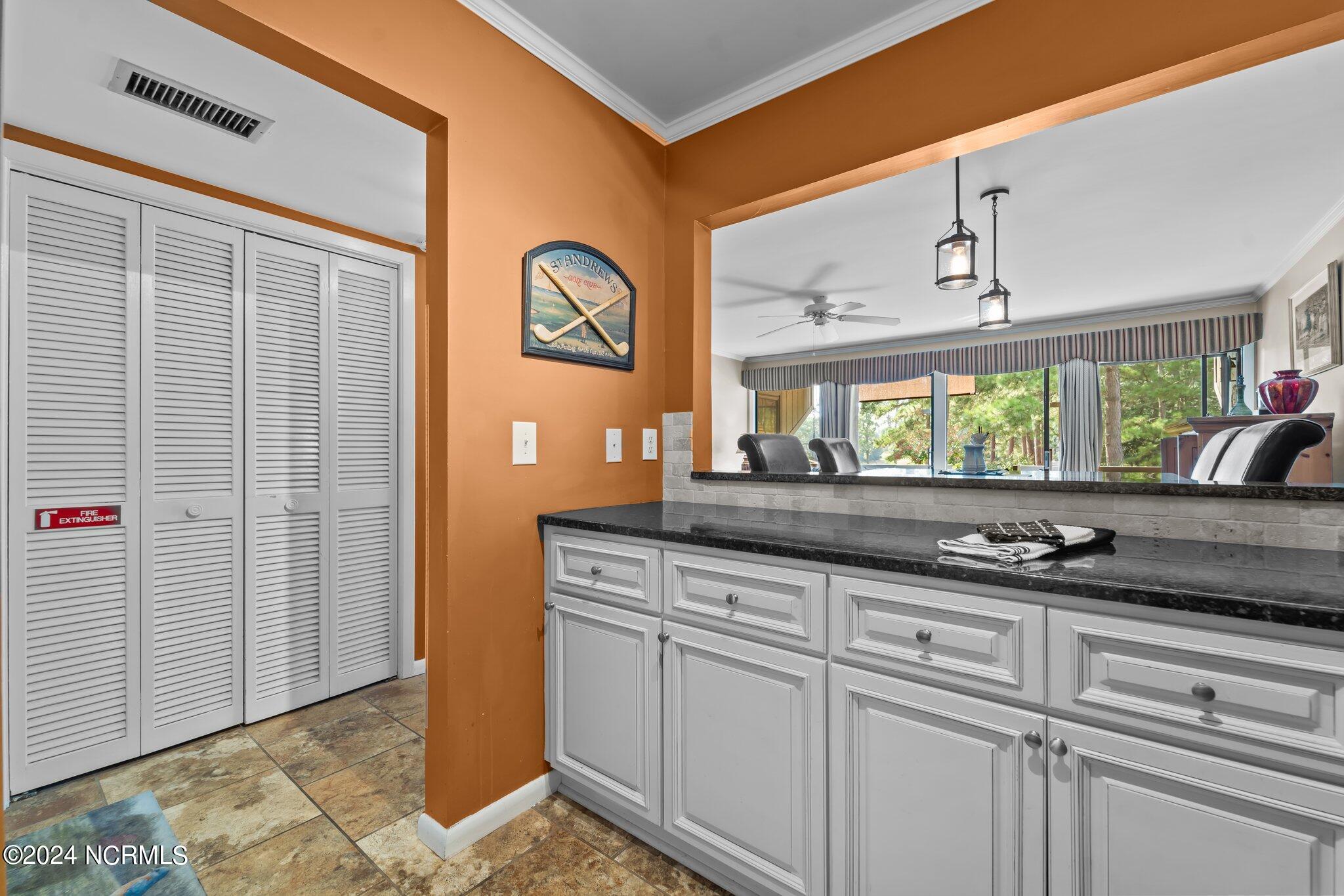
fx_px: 523
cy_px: 448
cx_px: 672
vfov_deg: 81.2
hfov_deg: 104.3
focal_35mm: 14
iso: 400
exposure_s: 1
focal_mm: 14
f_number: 8
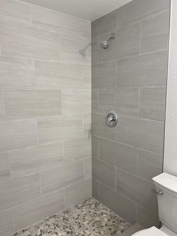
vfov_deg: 67.3
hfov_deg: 53.1
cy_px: 118
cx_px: 88
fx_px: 177
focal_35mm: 26
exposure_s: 1/120
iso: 40
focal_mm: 5.7
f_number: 1.5
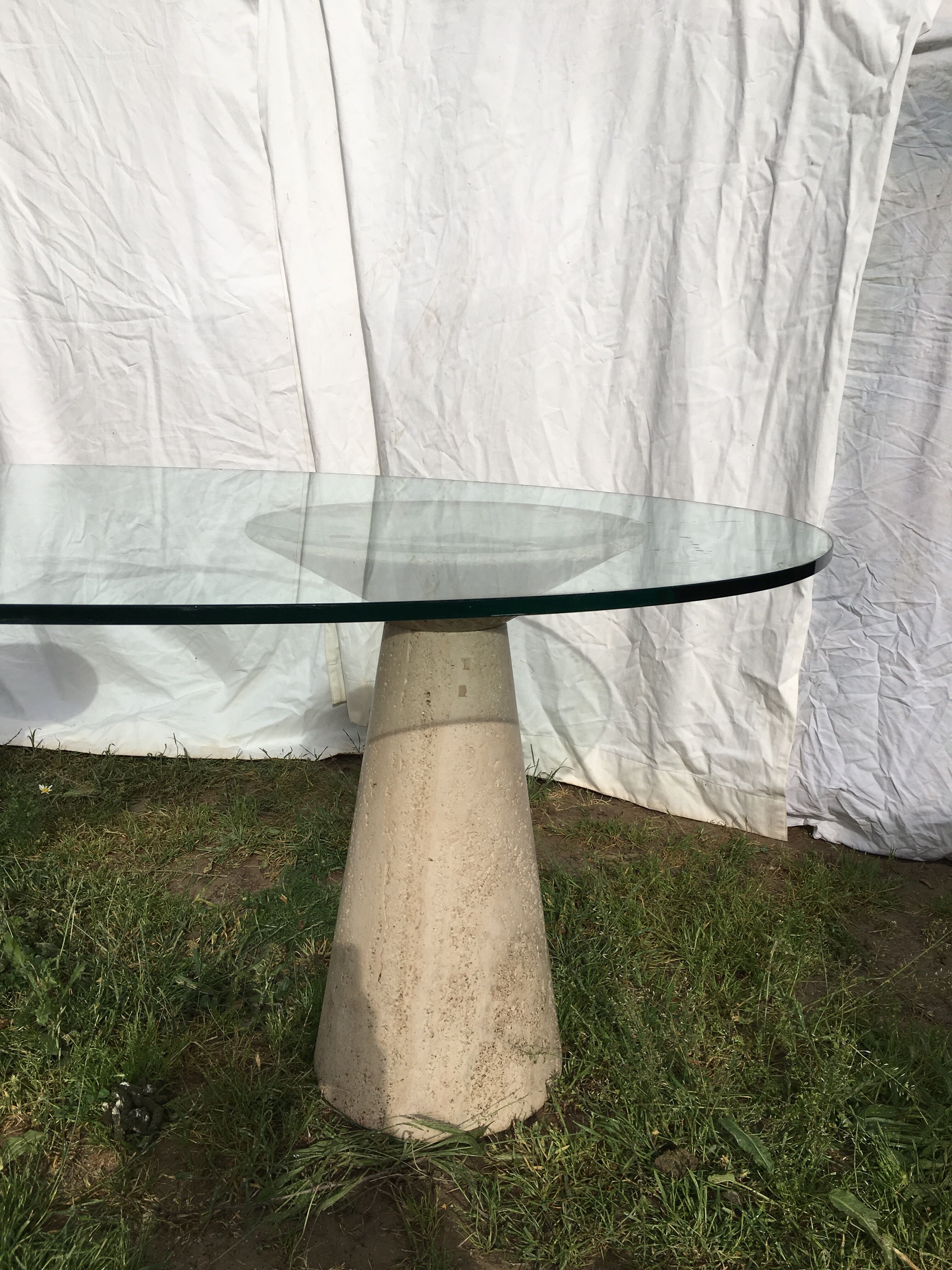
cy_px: 635
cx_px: 476
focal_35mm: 29
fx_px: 1063
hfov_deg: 48.2
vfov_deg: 61.7
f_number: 2.2
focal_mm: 4.15
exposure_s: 1/4049
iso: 25
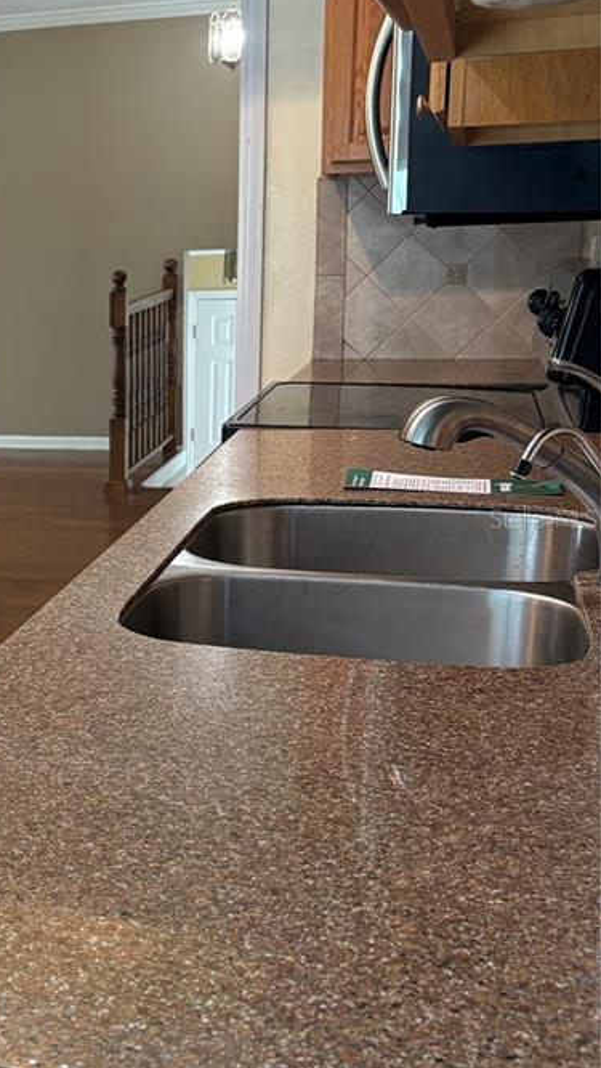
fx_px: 1444
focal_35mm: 51
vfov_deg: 40.6
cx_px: -119
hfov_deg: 21.8
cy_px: 518
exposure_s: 1/60
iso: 200
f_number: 1.6
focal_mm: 5.96
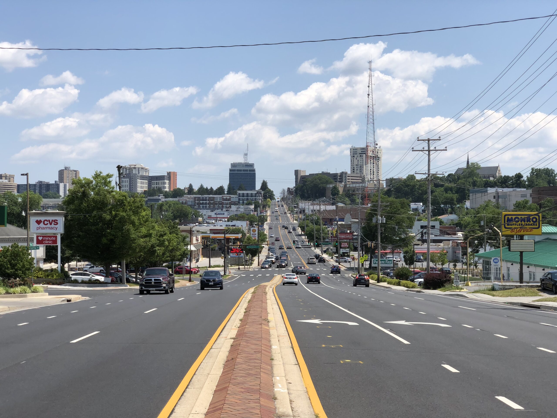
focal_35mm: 52
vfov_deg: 28.0
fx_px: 837
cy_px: 209
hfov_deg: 36.8
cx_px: 278
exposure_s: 1/1473
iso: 16
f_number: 2.4
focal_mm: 6
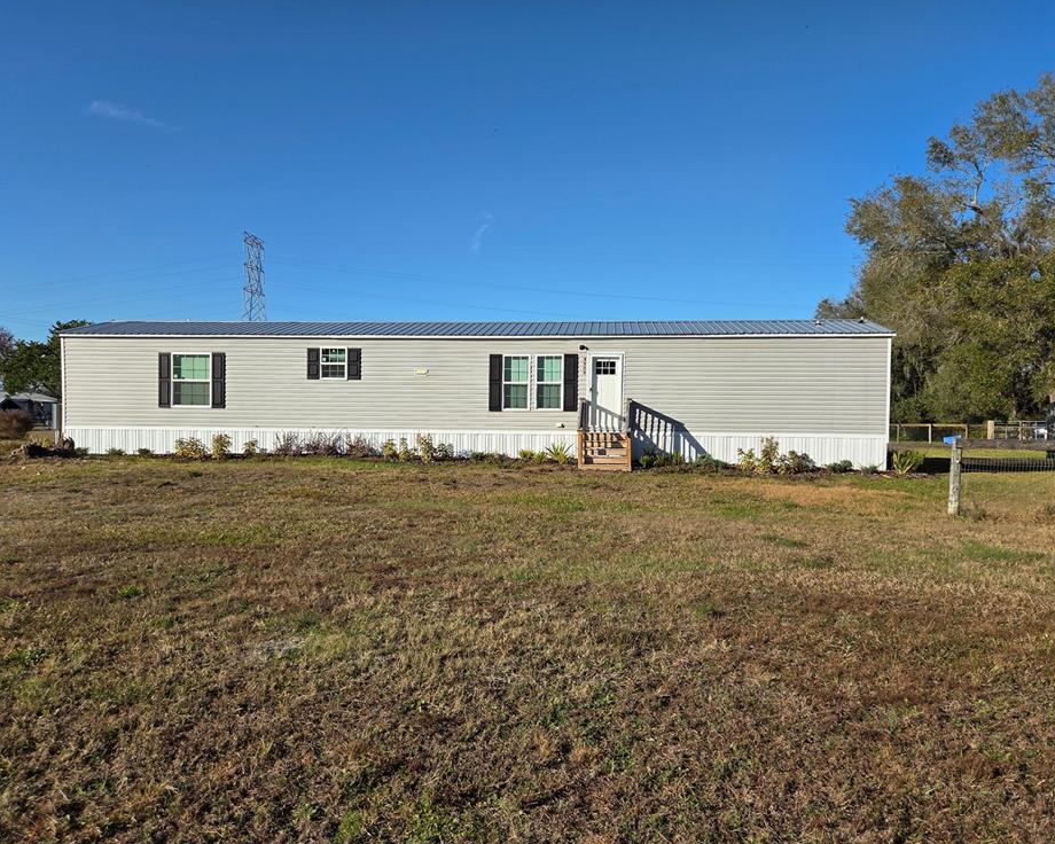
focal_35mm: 25
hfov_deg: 68.1
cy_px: 429
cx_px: 531
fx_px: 781
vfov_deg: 56.8
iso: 80
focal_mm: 5.4
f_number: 1.8
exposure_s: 1/5545
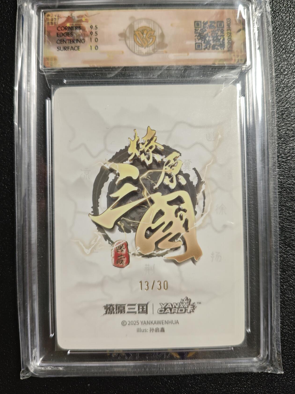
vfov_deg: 63.4
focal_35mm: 28
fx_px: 318
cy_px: 183
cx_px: 147
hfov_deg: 49.8
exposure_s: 1/200
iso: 800
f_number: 1.5
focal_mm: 4.94
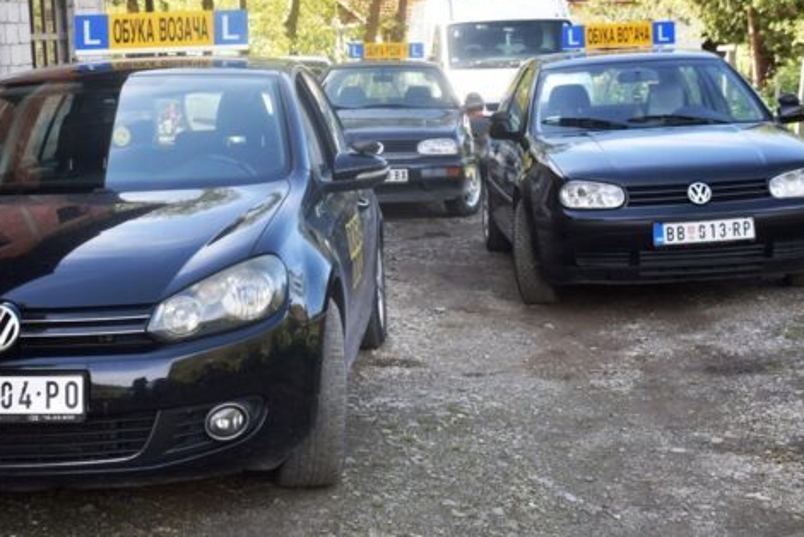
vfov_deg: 20.3
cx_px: 299
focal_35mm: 67
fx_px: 1497
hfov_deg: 29.9
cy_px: 184
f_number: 7.1
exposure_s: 1/200
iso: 400
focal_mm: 30
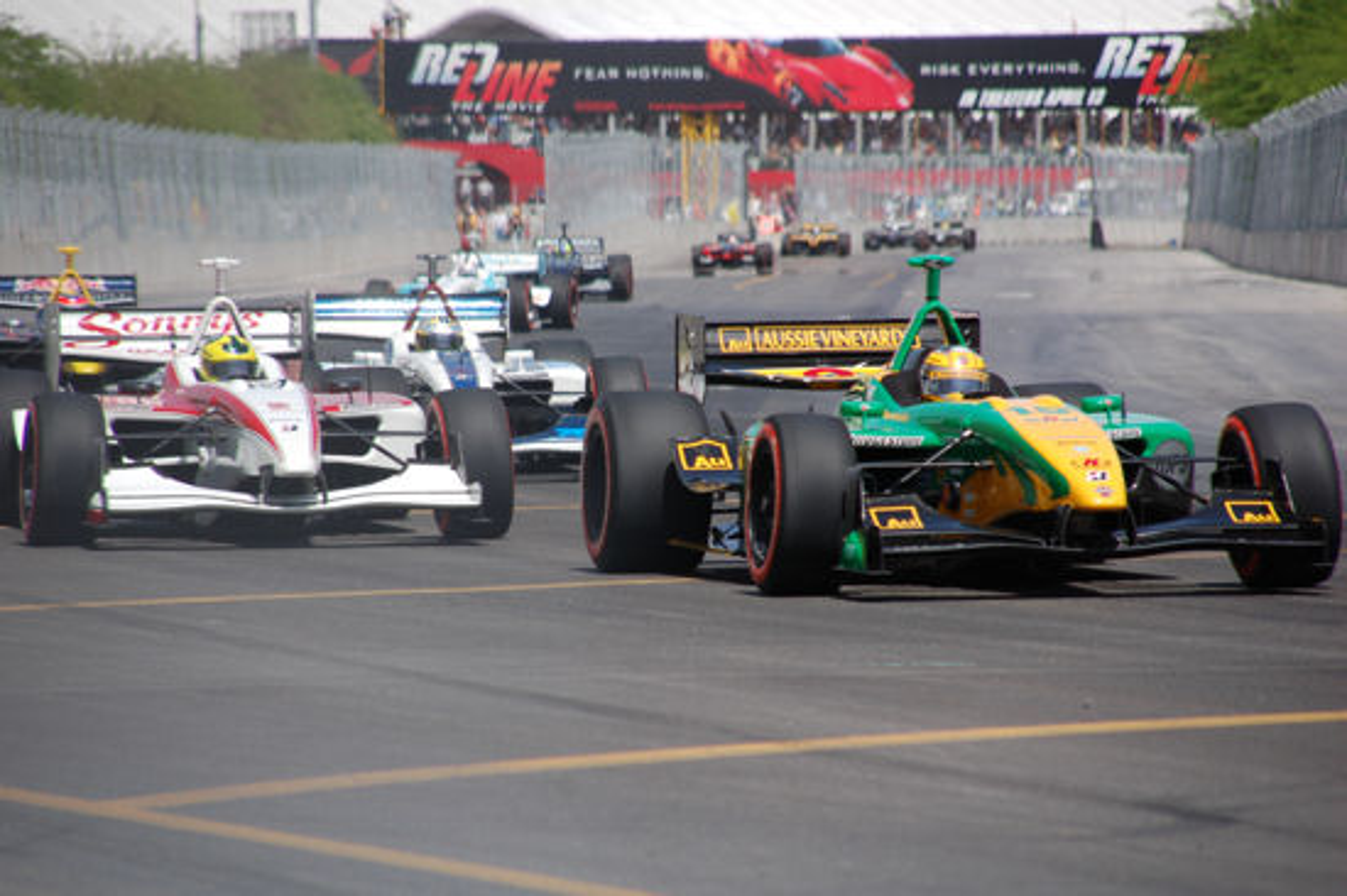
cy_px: 448
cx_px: 674
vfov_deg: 4.6
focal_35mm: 300
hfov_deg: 6.9
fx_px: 11218
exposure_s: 1/800
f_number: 6.3
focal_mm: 200
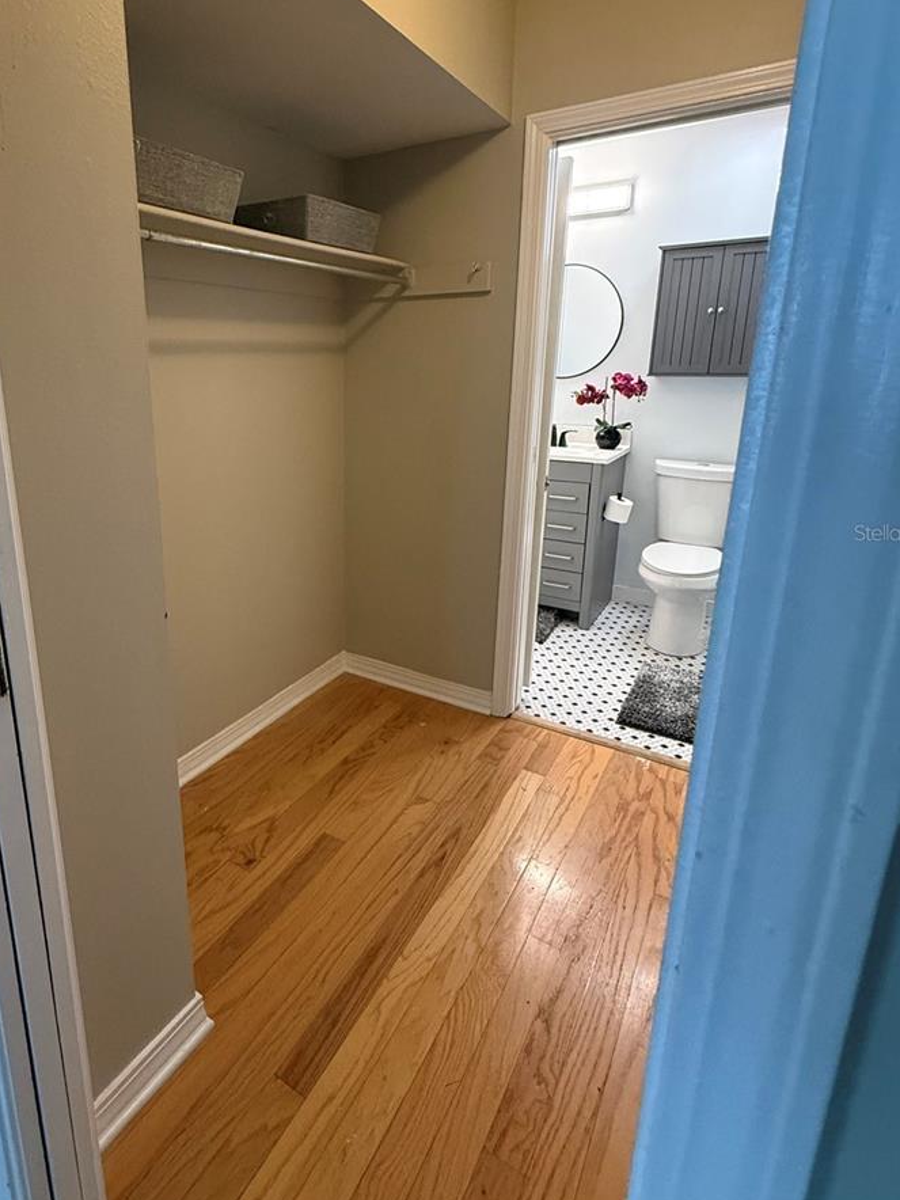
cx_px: 339
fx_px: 659
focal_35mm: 19
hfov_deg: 67.7
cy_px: 532
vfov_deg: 84.3
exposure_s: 1/60
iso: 500
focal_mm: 2.22
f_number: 2.2
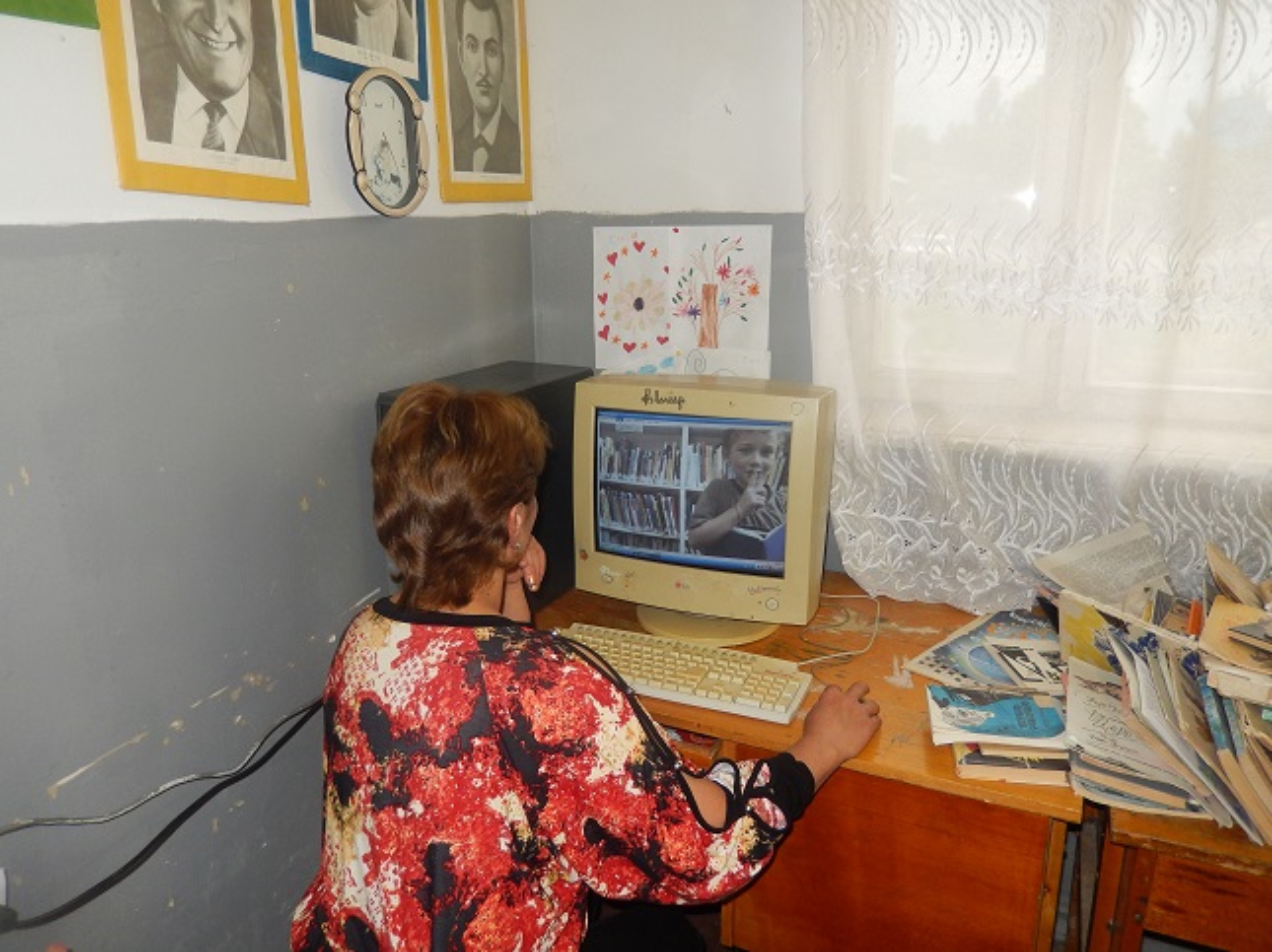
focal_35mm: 25
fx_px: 918
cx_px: 636
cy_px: 476
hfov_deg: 69.4
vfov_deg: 54.8
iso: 200
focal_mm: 4.5
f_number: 3.4
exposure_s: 1/30
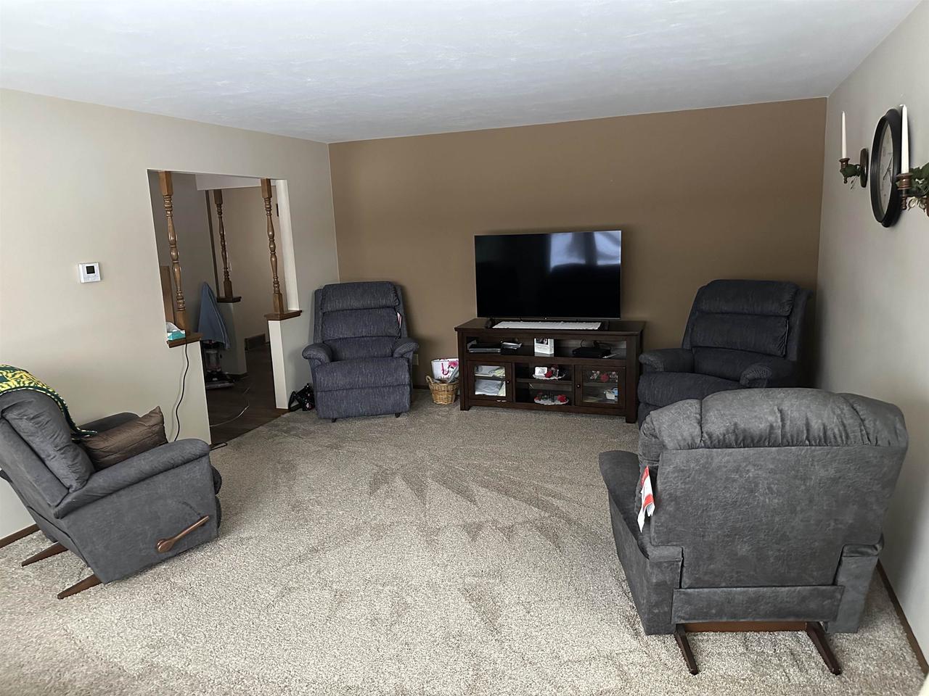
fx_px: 644
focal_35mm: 24
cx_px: 464
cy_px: 348
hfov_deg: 71.6
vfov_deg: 56.8
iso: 800
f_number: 1.78
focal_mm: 6.86
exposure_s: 1/40
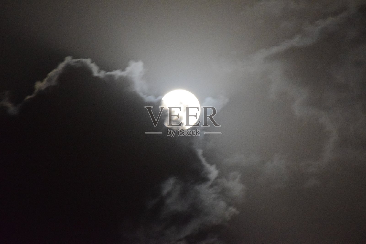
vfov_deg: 3.1
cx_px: 183
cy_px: 122
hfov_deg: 4.6
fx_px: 4575
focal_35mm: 450
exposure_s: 1/5
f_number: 11
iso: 6400
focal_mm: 300
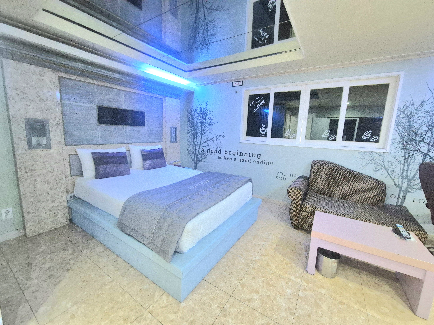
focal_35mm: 13
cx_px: 217
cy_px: 162
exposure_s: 1/60.2
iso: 1600
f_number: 2.2
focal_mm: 2.2
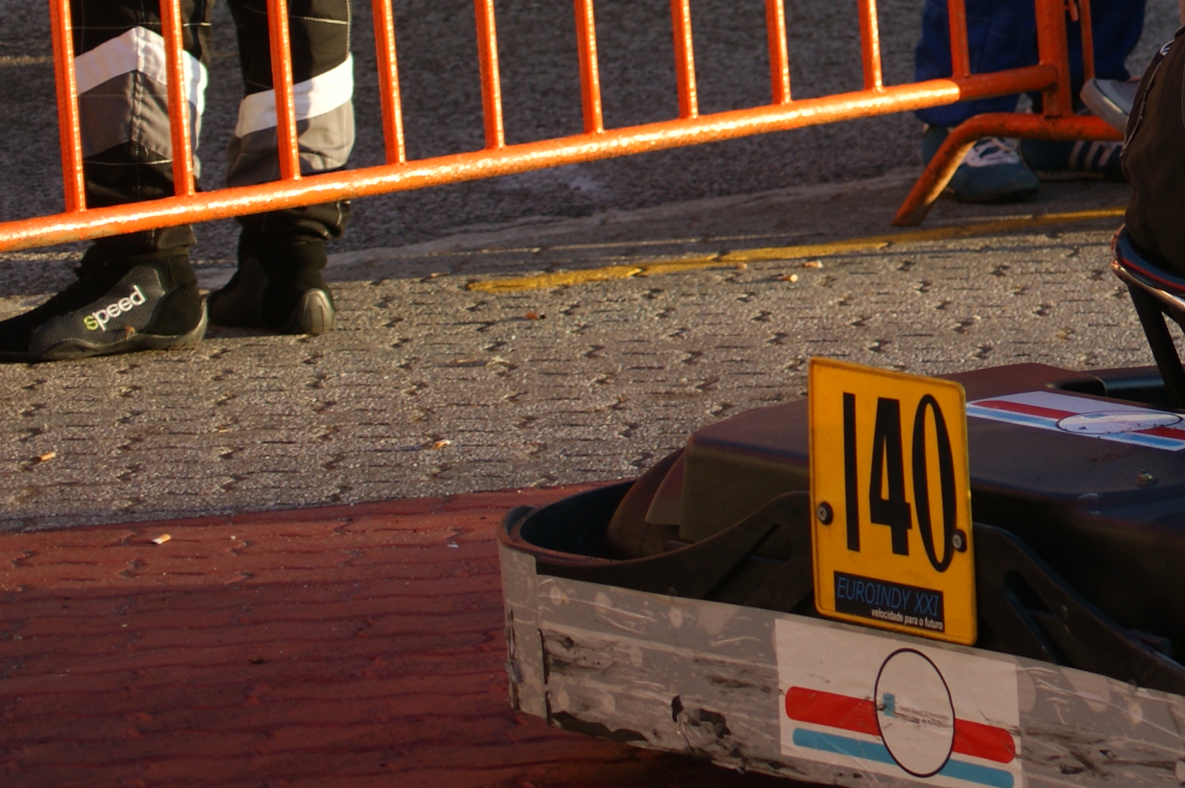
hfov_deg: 8.9
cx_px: 1559
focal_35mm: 226
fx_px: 7447
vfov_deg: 6.0
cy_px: -129
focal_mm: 55
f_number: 4.5
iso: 100
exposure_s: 1/125
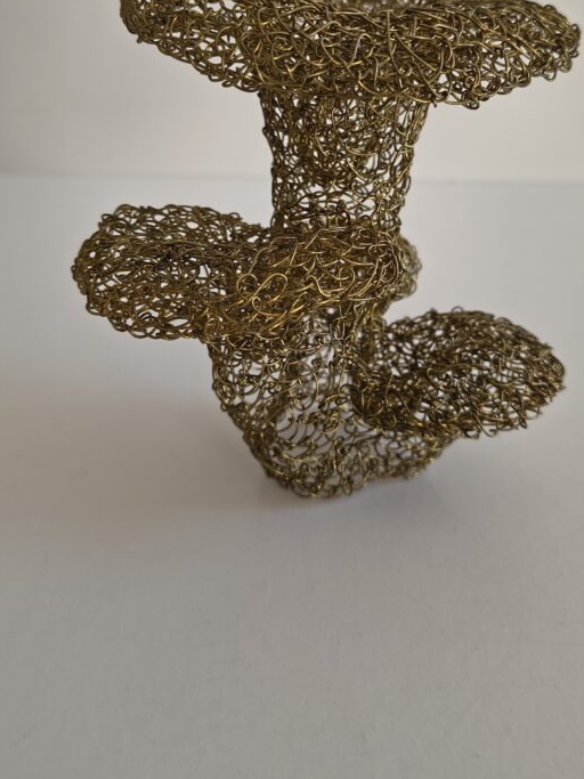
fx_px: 810
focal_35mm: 36
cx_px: 326
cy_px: 249
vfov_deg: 50.3
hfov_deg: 39.6
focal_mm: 5.56
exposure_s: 1/112
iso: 100
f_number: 1.8
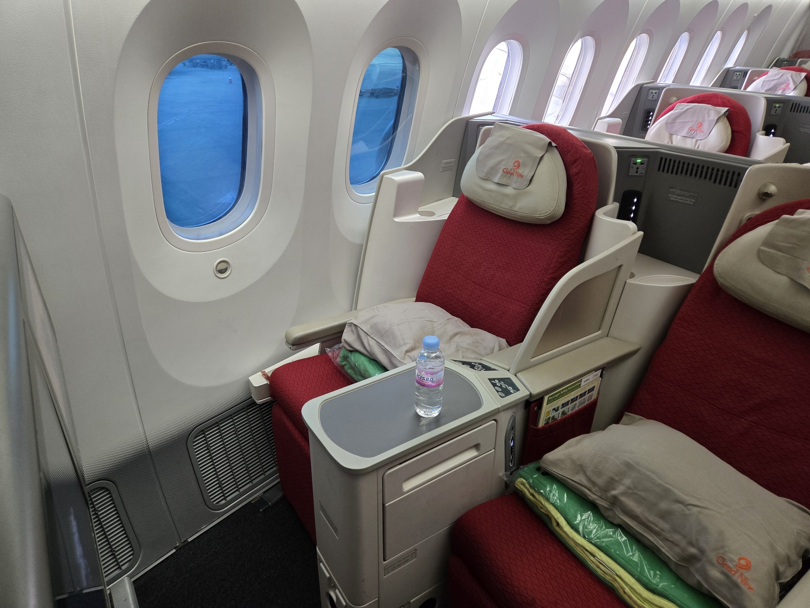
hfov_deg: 73.9
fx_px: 538
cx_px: 405
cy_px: 304
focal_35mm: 23
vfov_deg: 58.9
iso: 250
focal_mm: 5.4
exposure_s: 1/33.4
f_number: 1.8
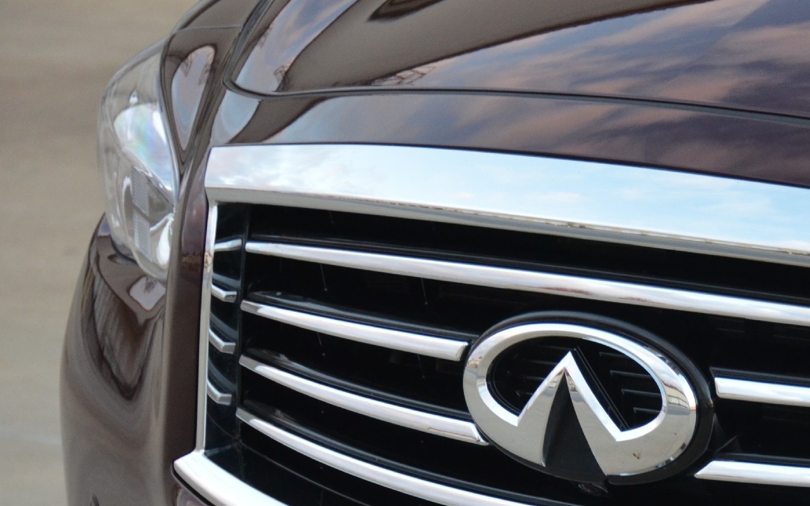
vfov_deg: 5.9
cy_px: 420
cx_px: 696
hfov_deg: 9.4
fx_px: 4923
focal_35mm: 223
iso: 1600
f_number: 5
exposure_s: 1/160
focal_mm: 80
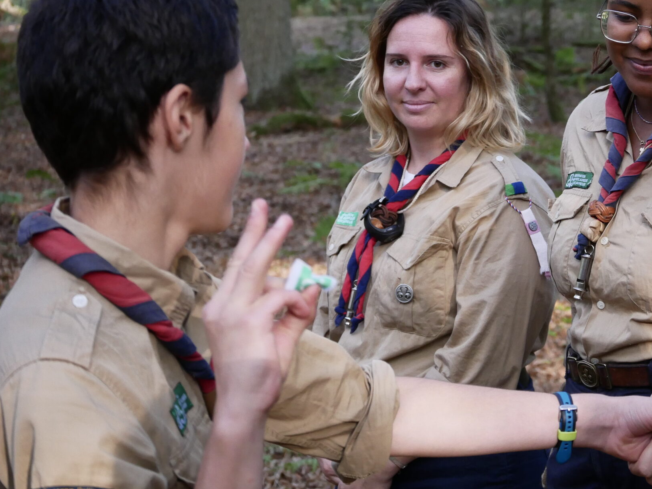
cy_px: 129
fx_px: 2072
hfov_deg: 17.8
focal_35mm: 110
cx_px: 509
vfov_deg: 13.4
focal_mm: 35
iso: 1000
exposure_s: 1/200
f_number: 4
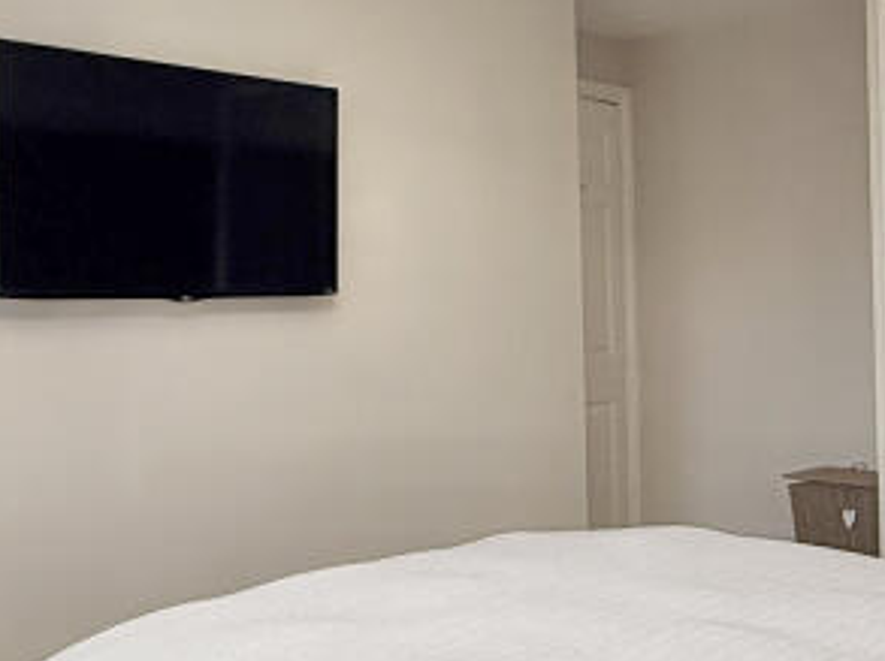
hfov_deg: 39.0
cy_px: 305
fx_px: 1251
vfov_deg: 29.6
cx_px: 453
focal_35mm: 49
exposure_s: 1/100
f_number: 2.2
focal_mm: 2.22
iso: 200
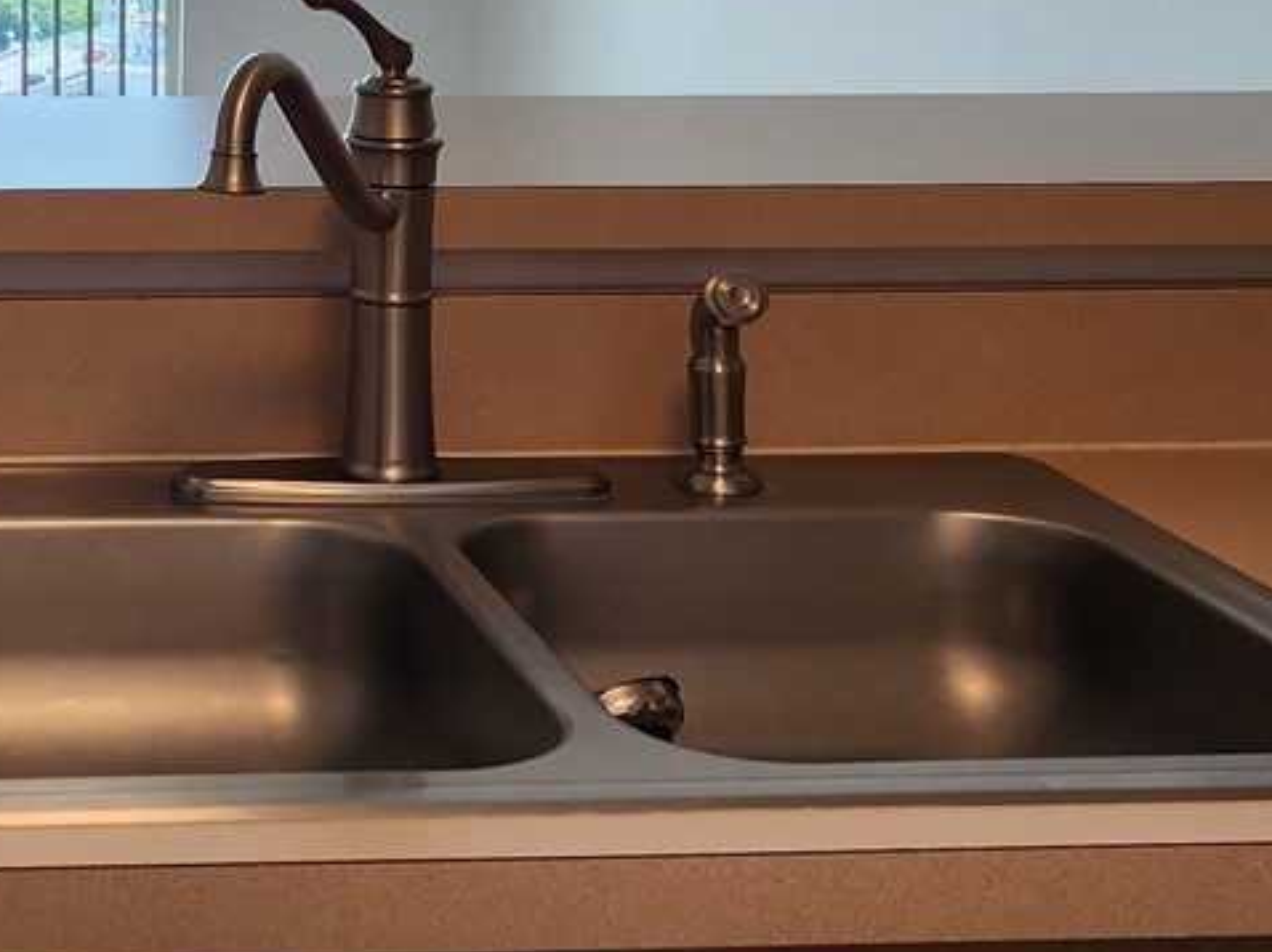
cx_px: -125
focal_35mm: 77
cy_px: -11
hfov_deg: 23.8
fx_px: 2828
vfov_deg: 18.6
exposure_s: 1/120
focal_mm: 6.4
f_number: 1.8
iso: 20
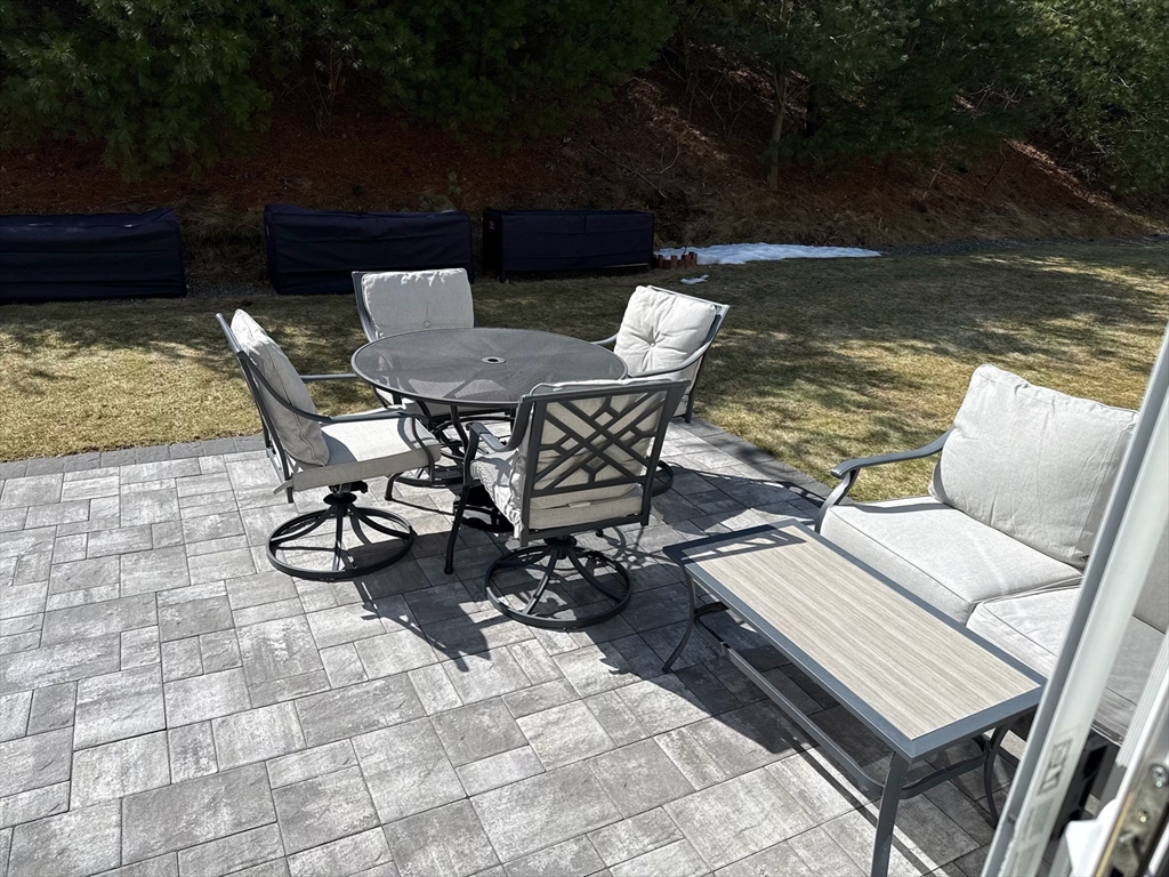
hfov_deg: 71.6
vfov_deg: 56.8
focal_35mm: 24
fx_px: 810
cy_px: 438
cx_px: 584
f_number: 1.78
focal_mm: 6.76
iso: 80
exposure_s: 1/4975
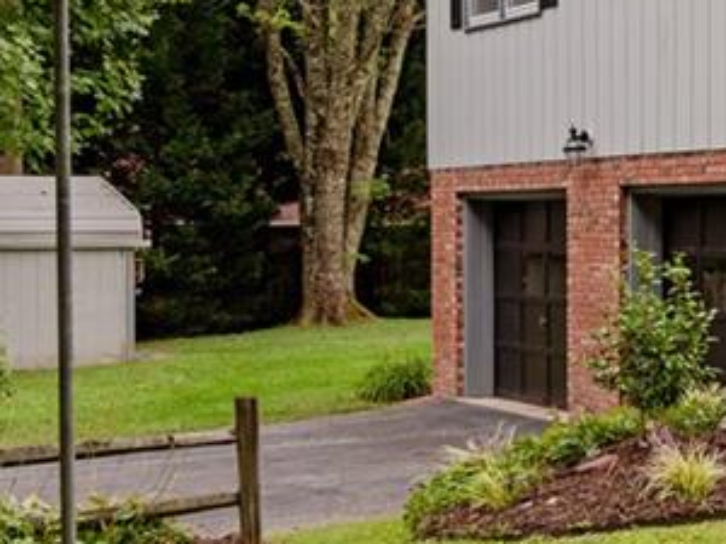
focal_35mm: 82
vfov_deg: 17.9
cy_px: 149
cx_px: 1084
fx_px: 1720
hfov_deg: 20.5
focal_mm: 25
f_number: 8
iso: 320
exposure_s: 1/500
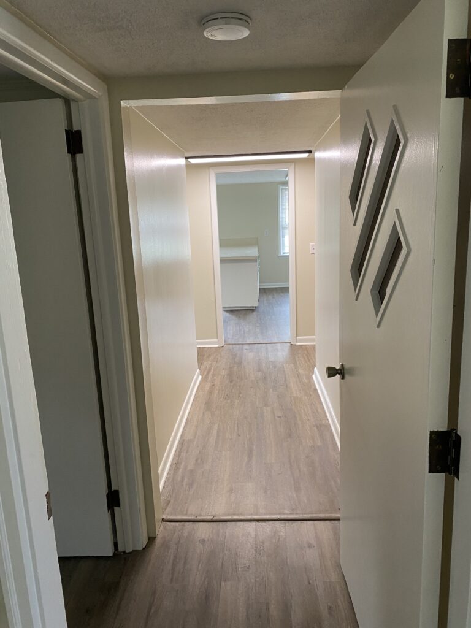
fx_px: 472
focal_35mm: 26
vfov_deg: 67.3
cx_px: 236
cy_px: 314
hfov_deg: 53.1
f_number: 1.8
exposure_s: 1/60
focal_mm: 4.25
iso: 125
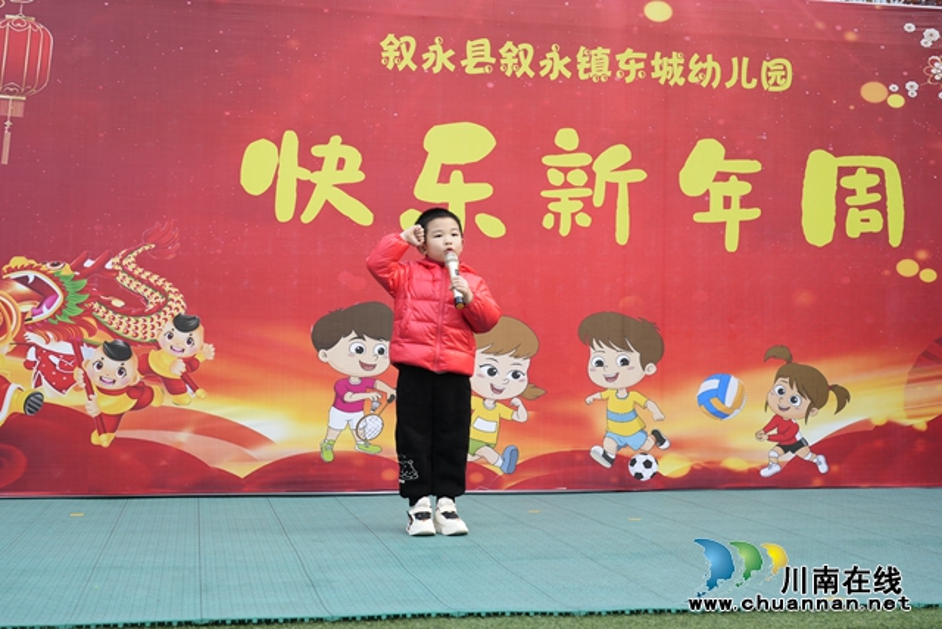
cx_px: 471
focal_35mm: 49
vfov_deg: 27.5
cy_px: 314
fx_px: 1282
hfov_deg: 40.3
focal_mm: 49
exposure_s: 1/100
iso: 250
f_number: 5.6
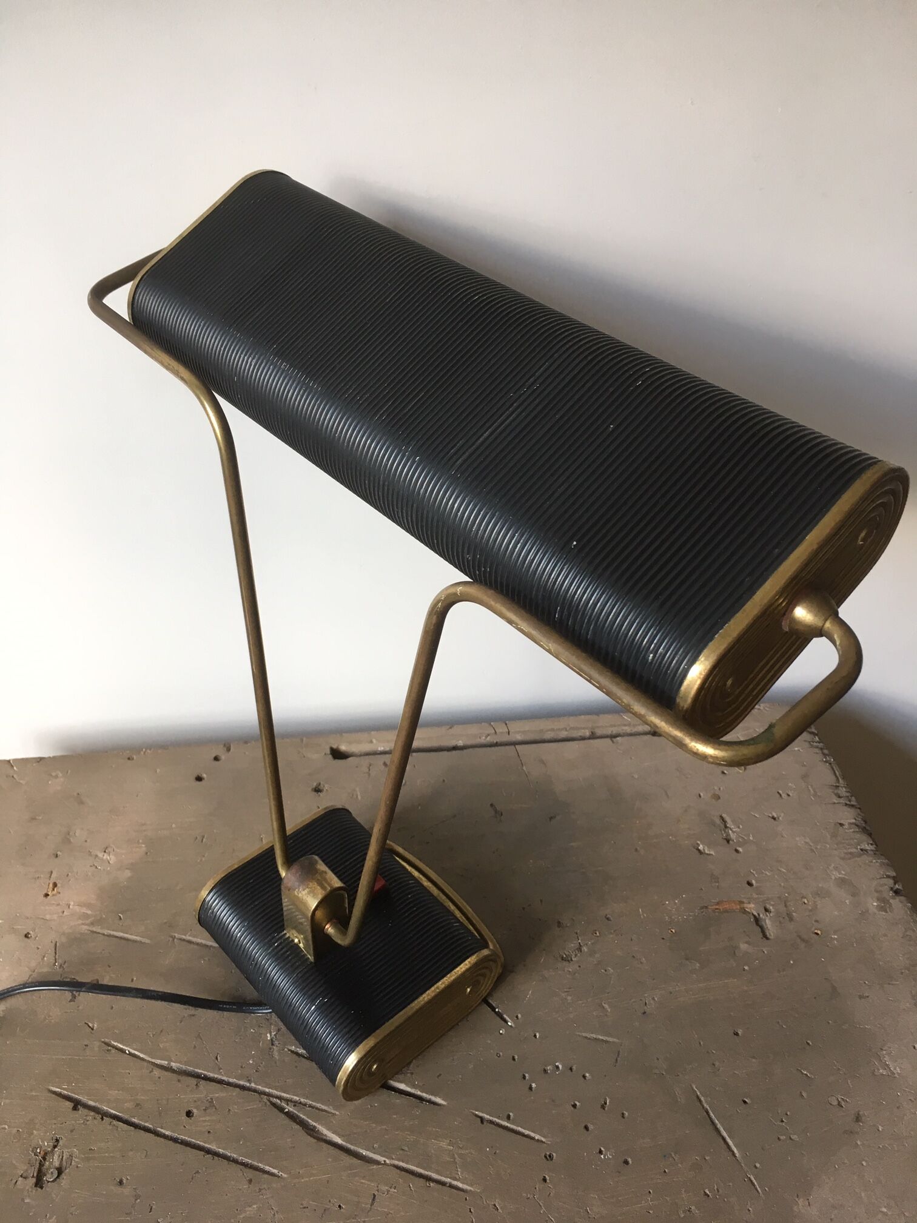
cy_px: 612
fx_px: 1024
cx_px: 458
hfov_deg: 48.2
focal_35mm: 29
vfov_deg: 61.7
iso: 64
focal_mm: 4.15
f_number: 2.2
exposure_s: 1/33
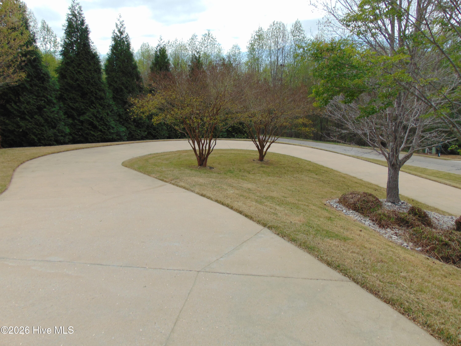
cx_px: 230
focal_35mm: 25
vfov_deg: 54.9
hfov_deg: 69.4
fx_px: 333
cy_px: 173
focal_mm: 4.5
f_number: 7.7
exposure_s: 1/250
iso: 80
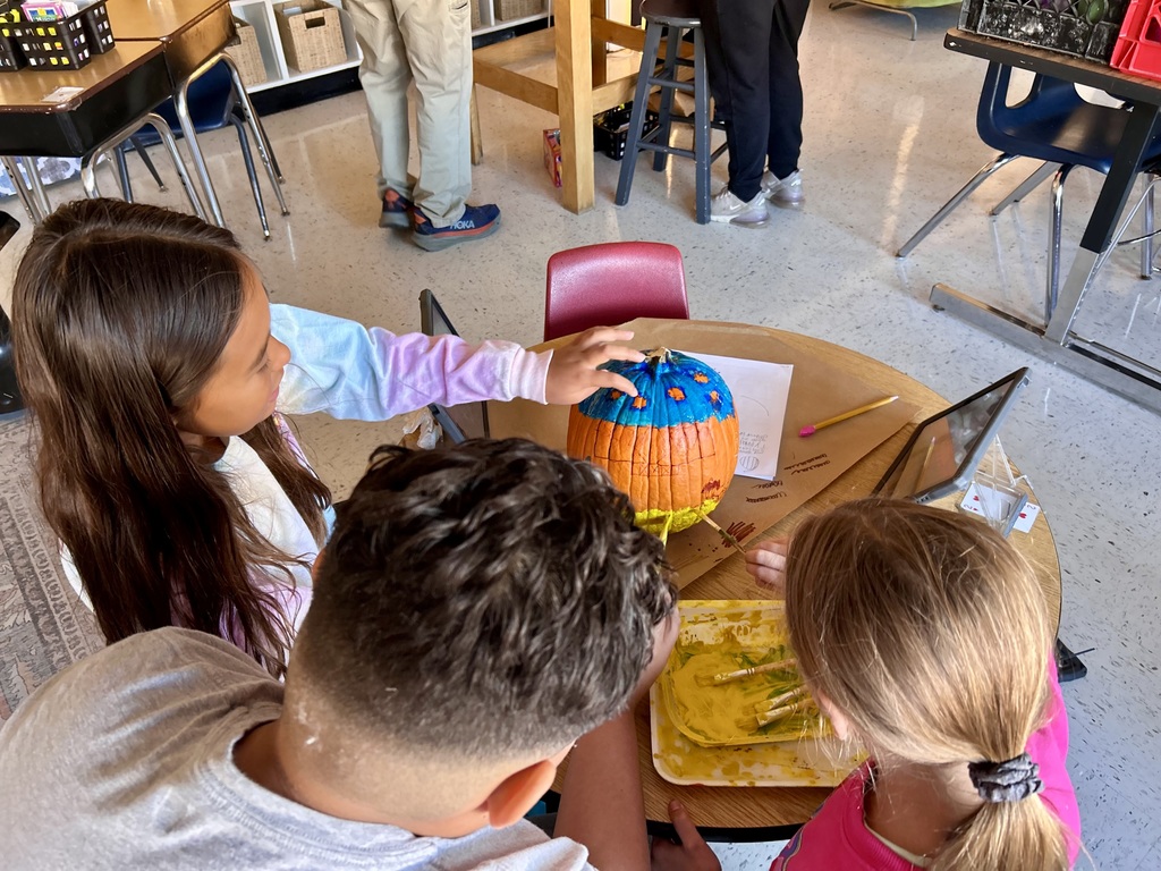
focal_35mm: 26
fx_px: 872
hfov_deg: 67.3
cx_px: 580
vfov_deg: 53.1
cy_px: 436
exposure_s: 1/60
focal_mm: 5.7
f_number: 1.5
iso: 160
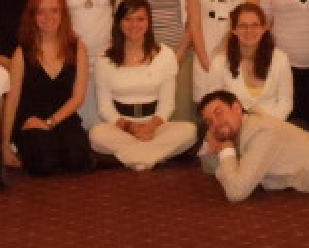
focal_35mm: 199
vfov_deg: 7.7
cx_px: 209
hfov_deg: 9.7
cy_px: -75
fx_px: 1822
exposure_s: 1/30
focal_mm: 6.81
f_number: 3.7
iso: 800
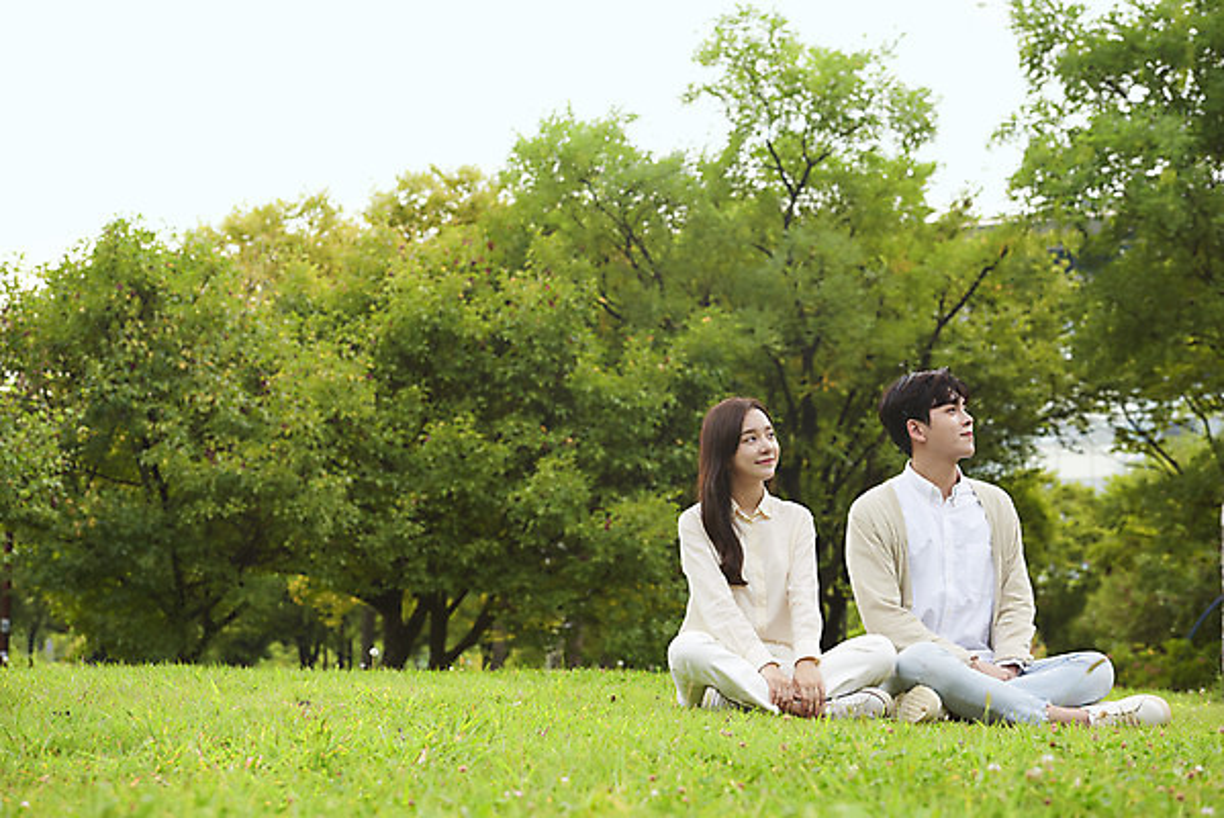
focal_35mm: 75
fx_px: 2551
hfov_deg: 27.0
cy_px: 409
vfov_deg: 18.2
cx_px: 612
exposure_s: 1/100
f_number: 4.5
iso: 320
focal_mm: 75
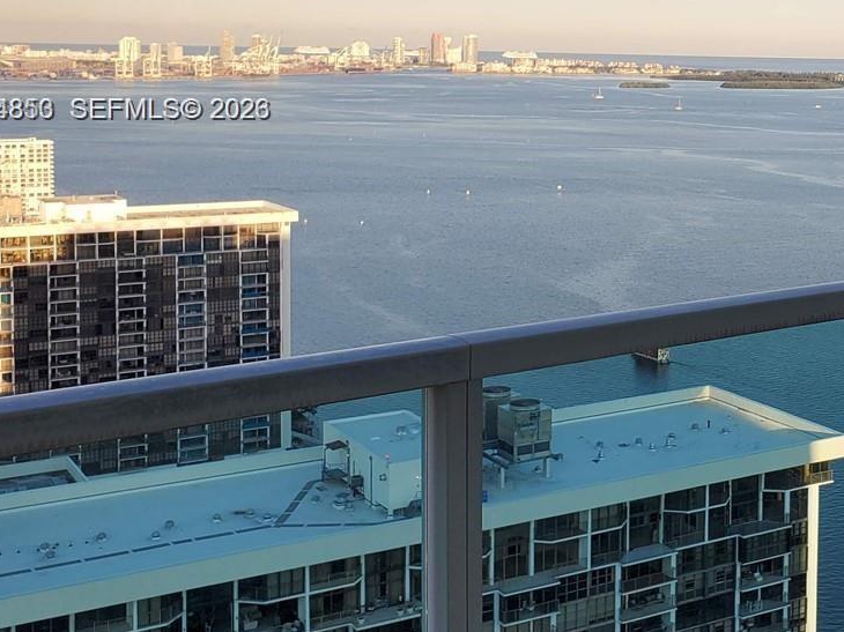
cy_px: 111
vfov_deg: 25.1
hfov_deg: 31.4
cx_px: 835
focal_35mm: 57
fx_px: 1389
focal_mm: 4.3
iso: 50
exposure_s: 1/902
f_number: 2.4
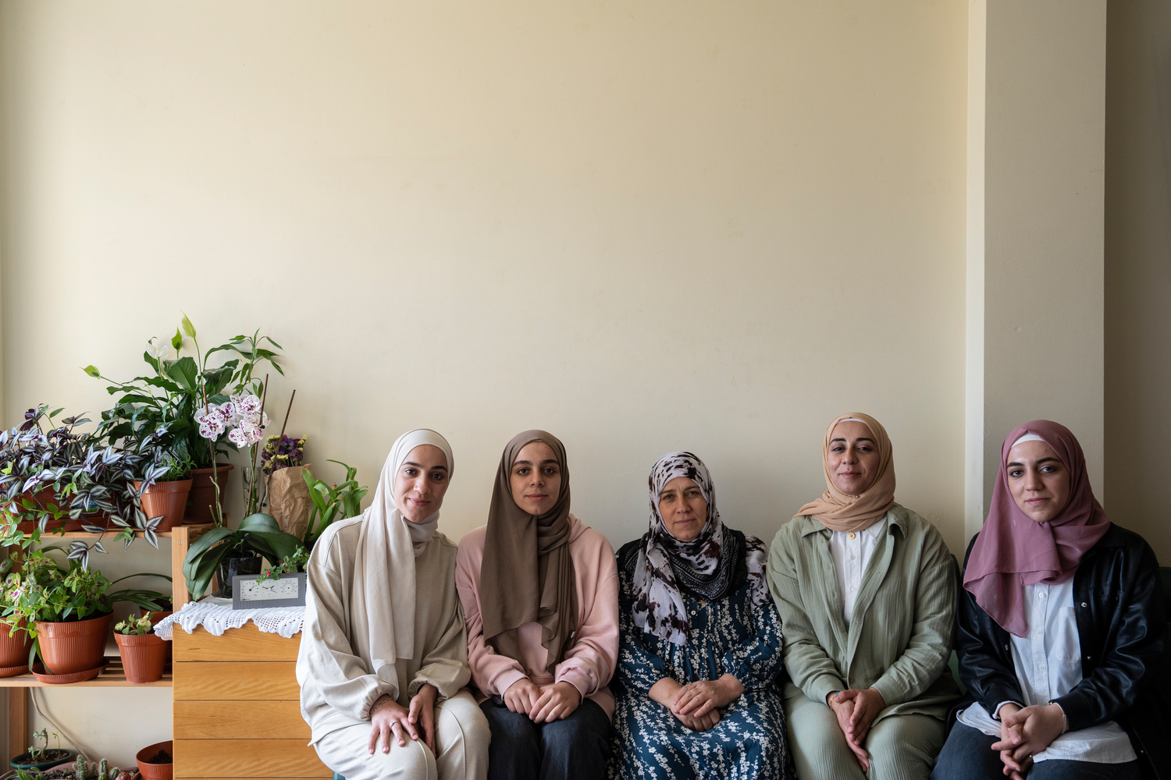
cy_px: 390
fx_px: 1106
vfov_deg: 38.9
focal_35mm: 34
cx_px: 586
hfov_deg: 55.8
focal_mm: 34
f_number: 3.5
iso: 640
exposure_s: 1/250
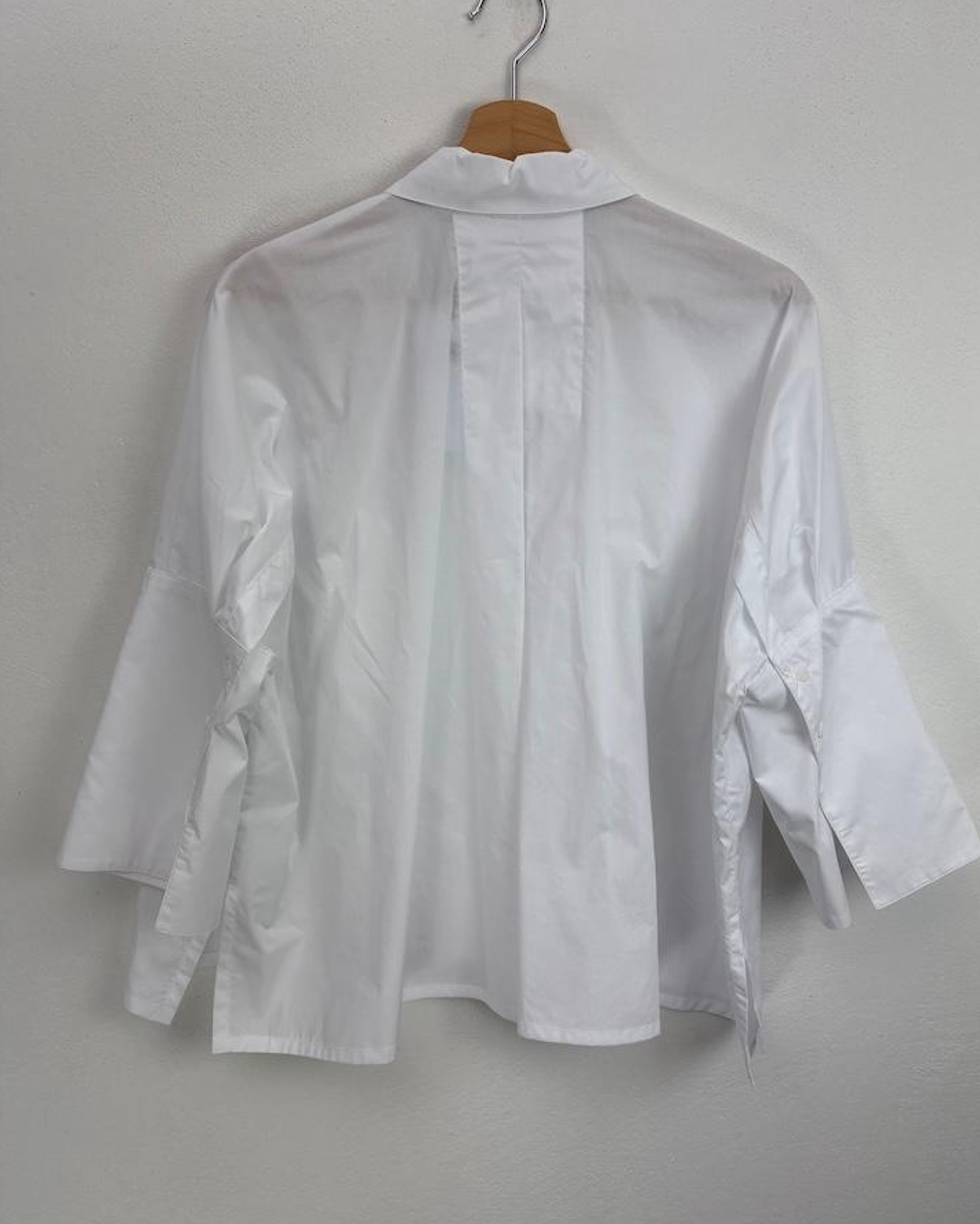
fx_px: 1015
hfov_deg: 51.5
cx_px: 501
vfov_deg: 62.2
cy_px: 591
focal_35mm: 28
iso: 40
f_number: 1.6
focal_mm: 5.96
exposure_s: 1/222
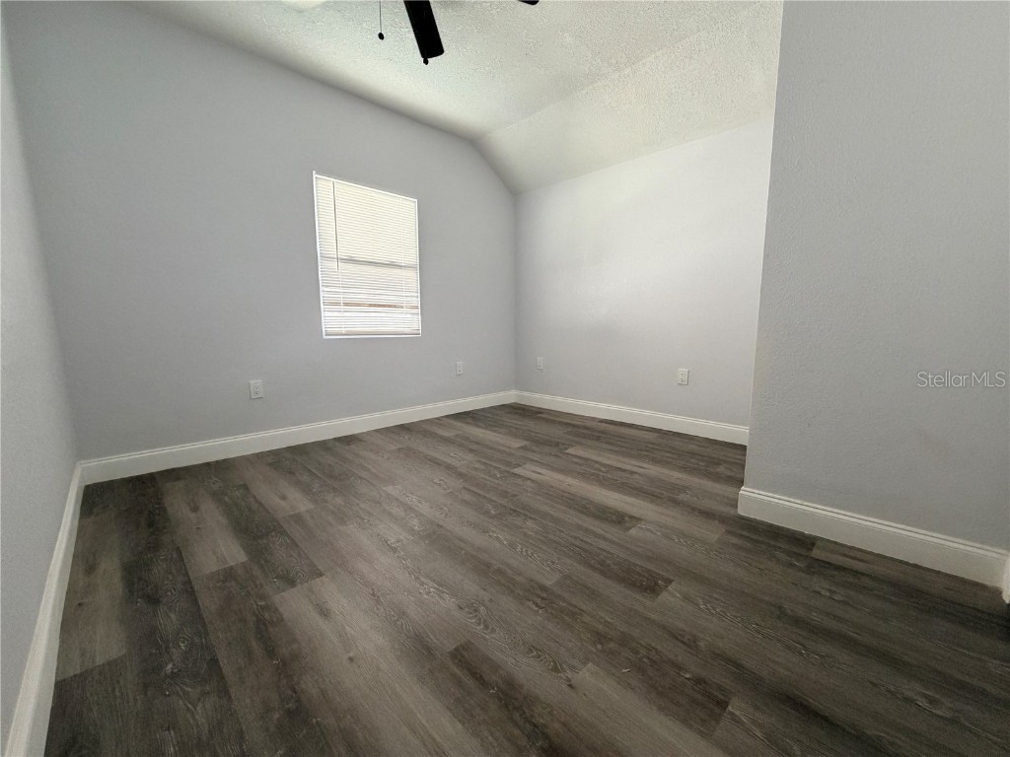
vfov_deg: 85.7
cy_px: 378
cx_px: 505
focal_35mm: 14
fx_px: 408
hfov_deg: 102.1
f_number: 2.2
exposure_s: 1/121
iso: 250
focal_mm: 2.22
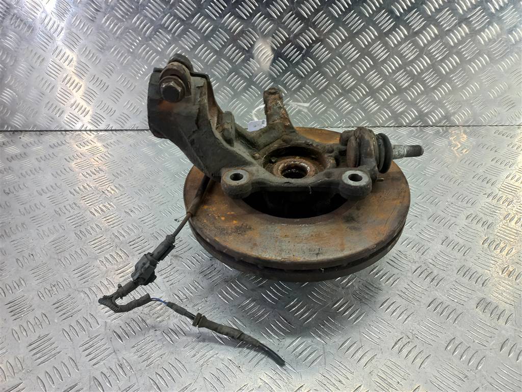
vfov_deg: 54.9
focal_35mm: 25
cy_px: 196
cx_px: 261
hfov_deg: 69.4
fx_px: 377
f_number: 1.8
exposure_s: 1/50
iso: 80
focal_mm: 4.6
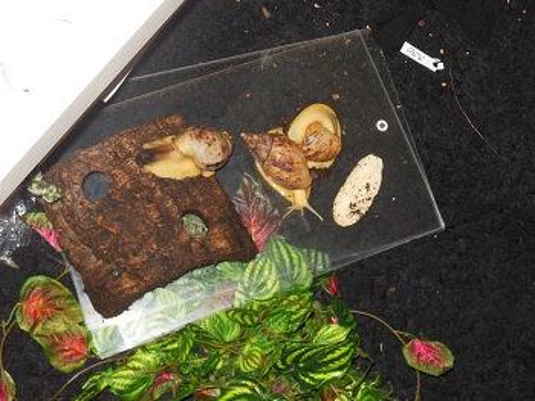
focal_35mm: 50
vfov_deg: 29.1
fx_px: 772
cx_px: 268
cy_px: 200
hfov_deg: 38.2
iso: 200
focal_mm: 8.9
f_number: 4
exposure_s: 1/60
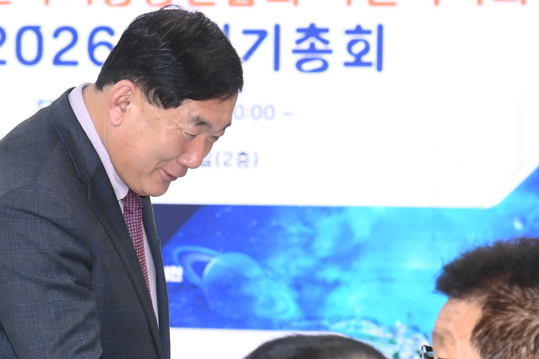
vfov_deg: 6.2
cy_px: 271
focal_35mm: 222
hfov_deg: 9.3
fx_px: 3324
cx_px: 282
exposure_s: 1/250
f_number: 8
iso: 5000
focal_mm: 105
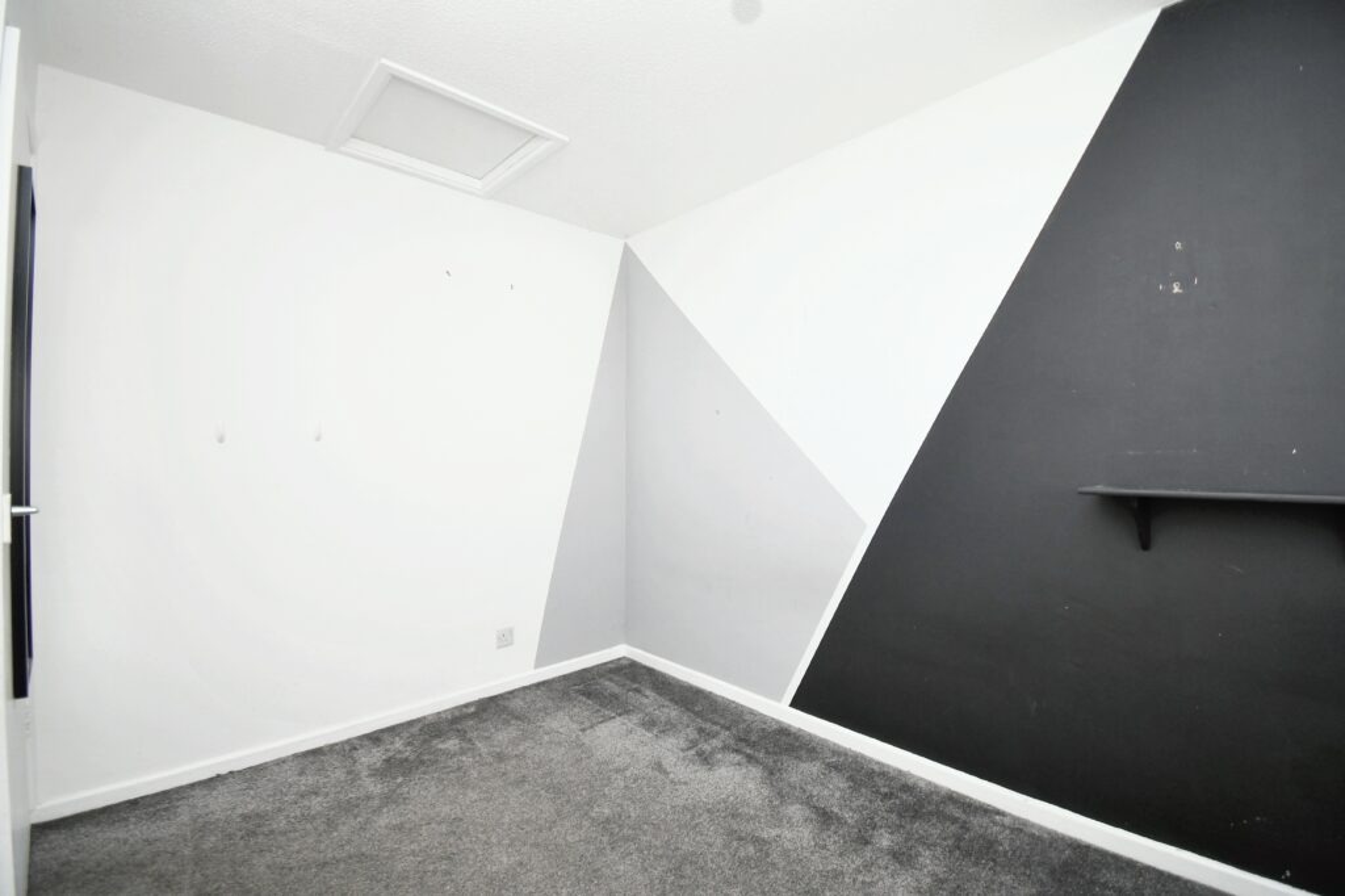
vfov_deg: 77.3
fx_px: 560
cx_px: 672
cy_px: 448
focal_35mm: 15
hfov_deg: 100.4
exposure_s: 1/5
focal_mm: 10
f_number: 4.5
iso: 560
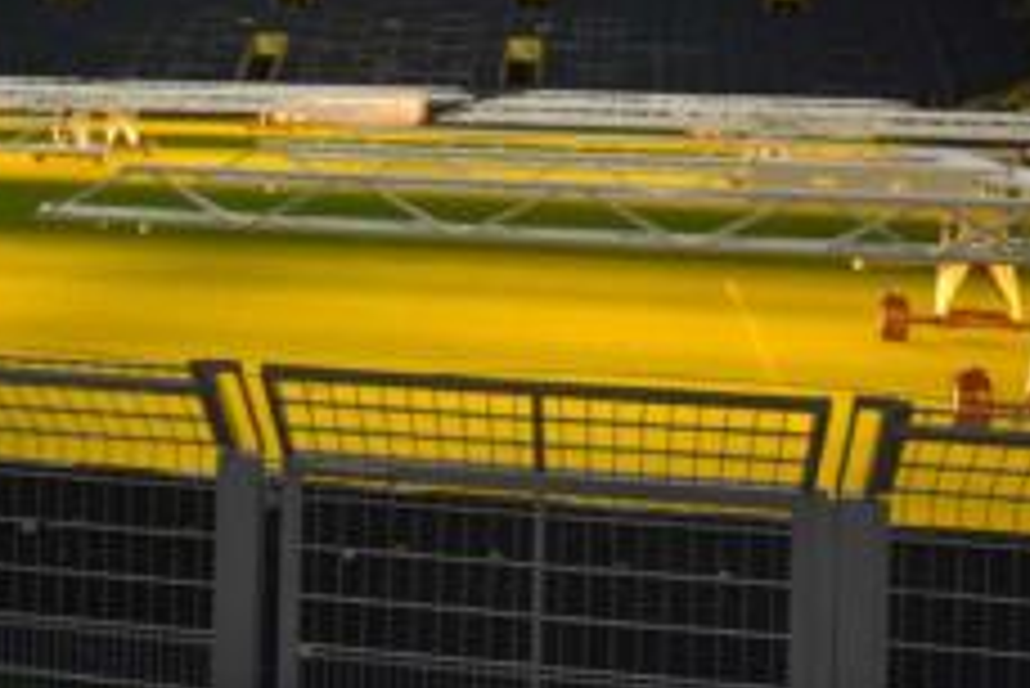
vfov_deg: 22.2
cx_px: 261
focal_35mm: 59
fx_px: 1689
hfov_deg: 33.3
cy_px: 13
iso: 200
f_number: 5.6
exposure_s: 1/125
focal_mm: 18
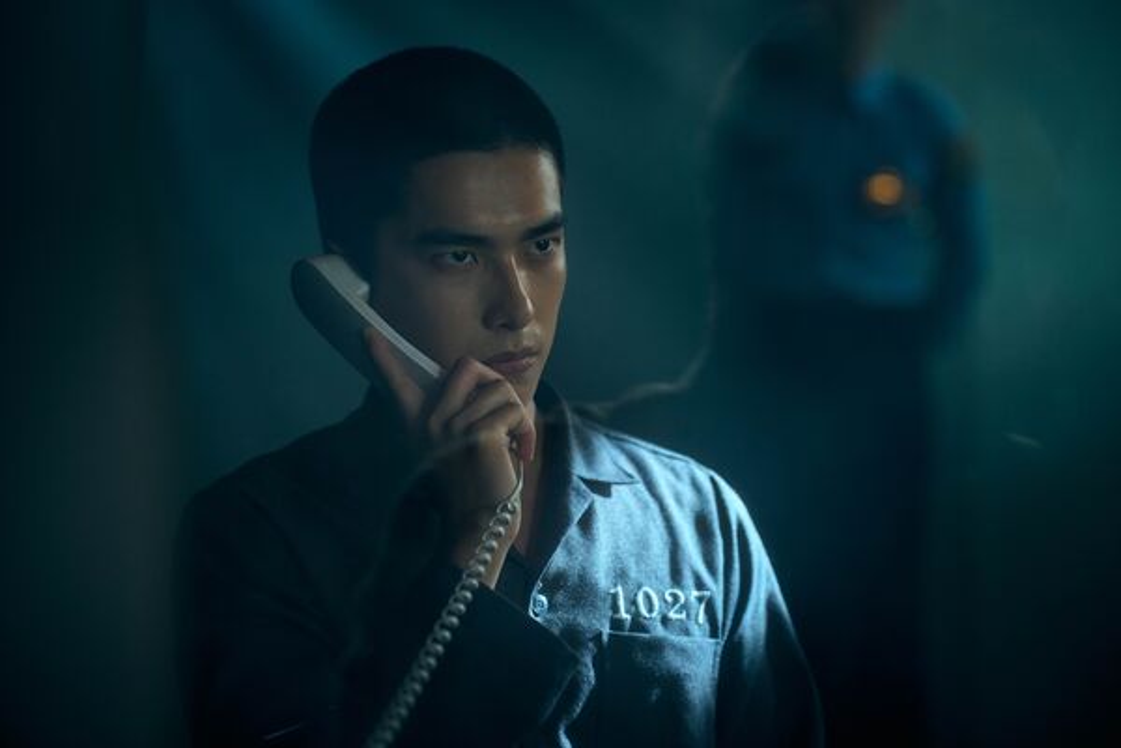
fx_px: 3114
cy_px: 374
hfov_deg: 20.4
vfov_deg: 13.7
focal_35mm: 100
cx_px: 560
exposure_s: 1/160
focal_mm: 100
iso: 2500
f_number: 2.8
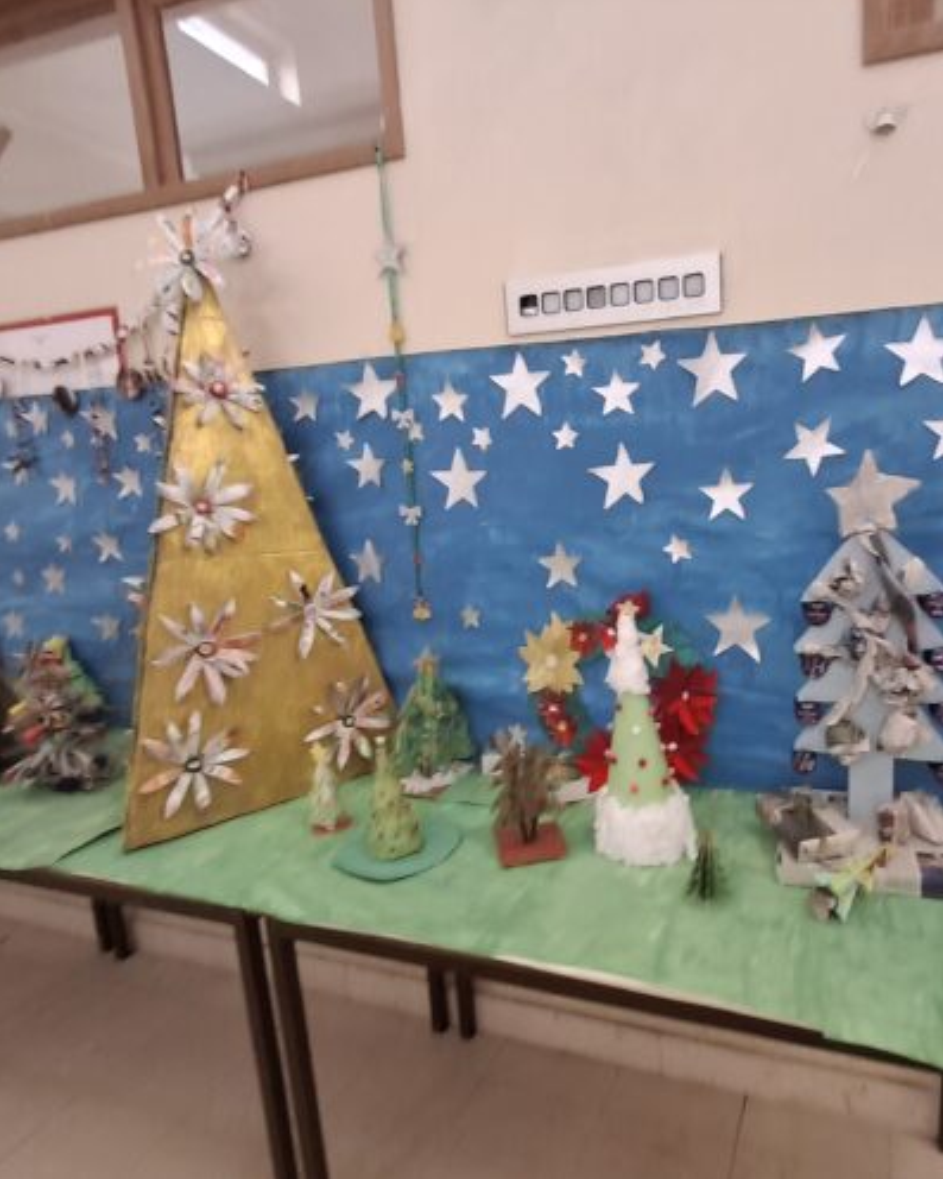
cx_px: 635
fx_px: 732
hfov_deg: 63.7
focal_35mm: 21
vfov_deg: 77.6
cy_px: 587
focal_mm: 1.64
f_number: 2.2
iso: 100
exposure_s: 1/50
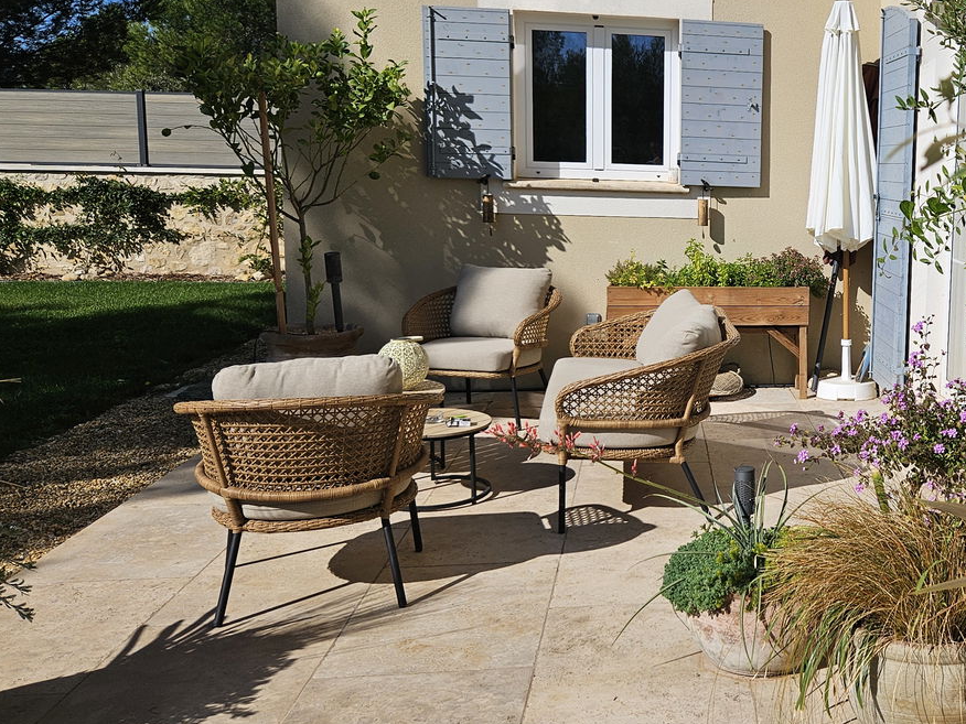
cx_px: 840
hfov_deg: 41.8
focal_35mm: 42
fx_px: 1172
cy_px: 322
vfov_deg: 34.3
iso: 25
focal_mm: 5.4
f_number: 1.8
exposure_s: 1/4291
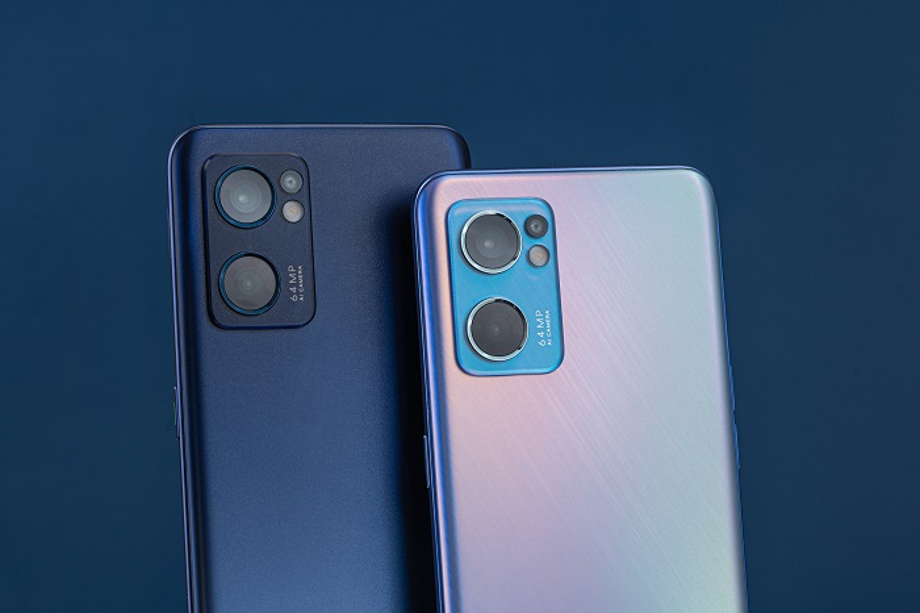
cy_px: 306
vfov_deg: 13.7
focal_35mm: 100
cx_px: 460
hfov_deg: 20.4
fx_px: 2554
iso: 160
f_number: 8
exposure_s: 1/20
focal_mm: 100
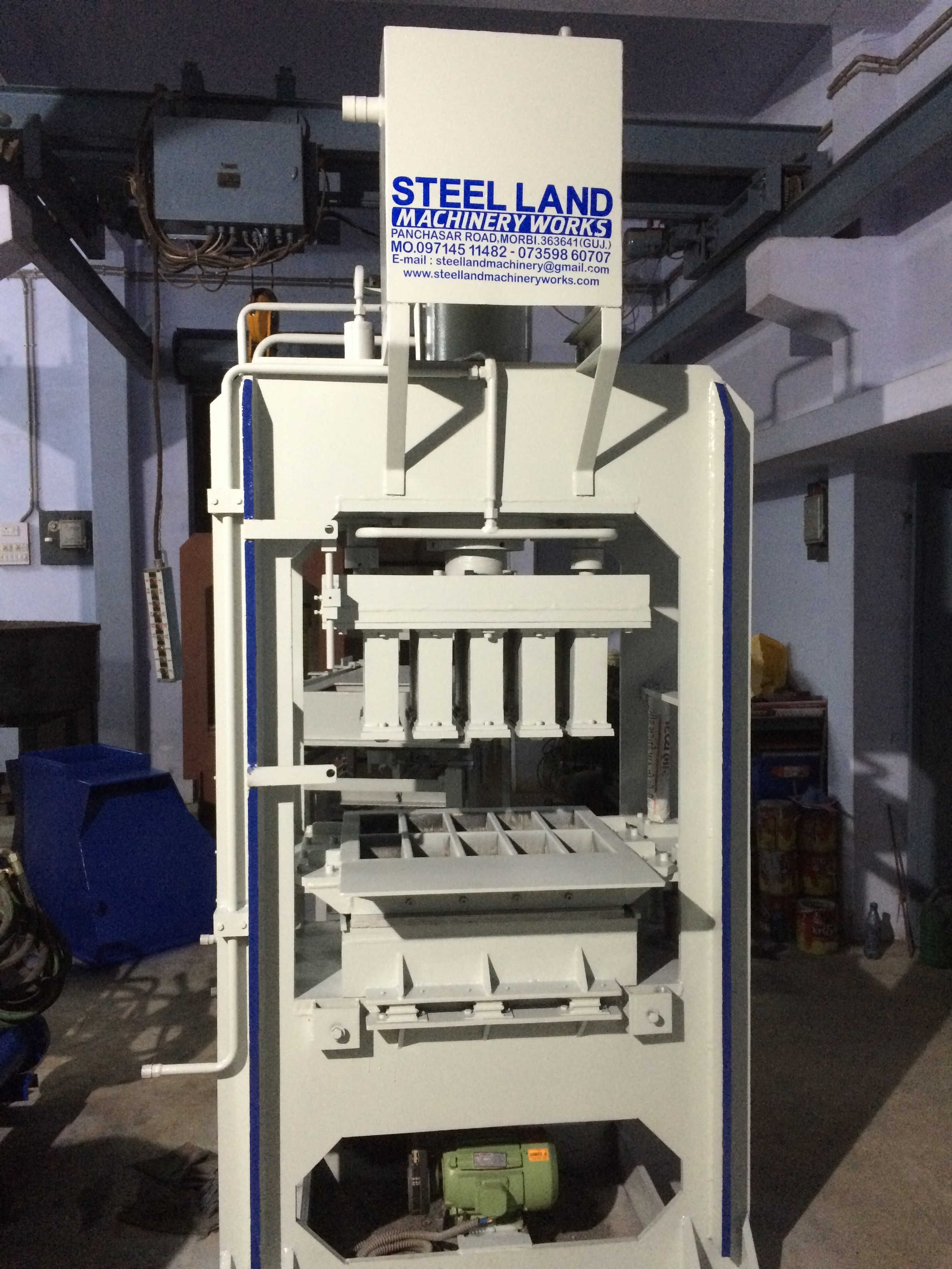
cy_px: 634
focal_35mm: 29
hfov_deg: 48.2
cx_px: 476
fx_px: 1063
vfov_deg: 61.7
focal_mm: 4.15
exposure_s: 1/17
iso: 250
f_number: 2.2
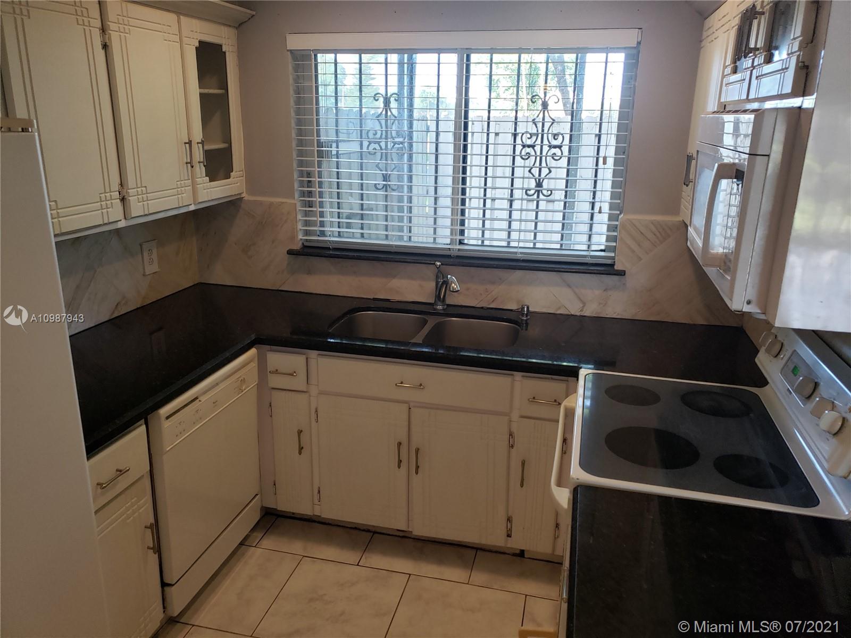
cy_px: 319
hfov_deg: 67.3
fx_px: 639
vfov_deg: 53.1
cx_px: 426
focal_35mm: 26
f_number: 1.5
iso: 160
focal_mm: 4.3
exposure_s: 1/60
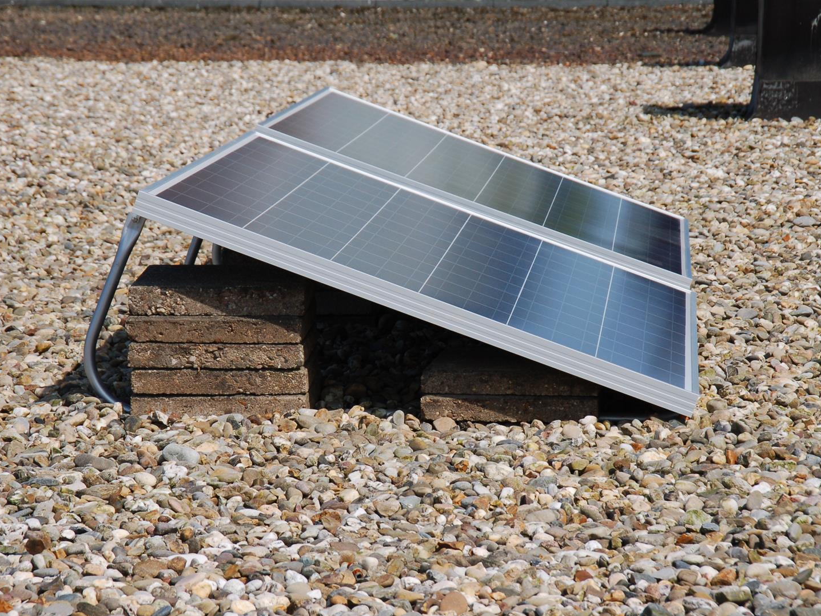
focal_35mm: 163
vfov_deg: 9.1
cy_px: 308
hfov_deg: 12.1
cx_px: 395
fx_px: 3866
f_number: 14
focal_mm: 100
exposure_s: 1/320
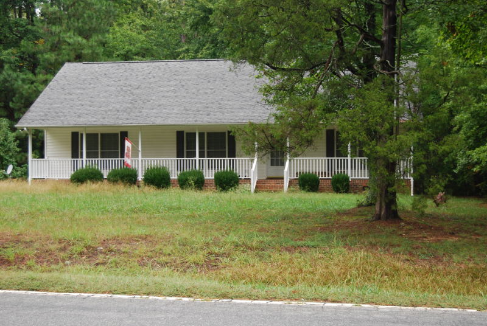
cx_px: 244
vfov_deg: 23.9
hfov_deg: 35.0
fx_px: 772
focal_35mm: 57
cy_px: 163
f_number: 5
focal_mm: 38
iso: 200
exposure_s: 1/50
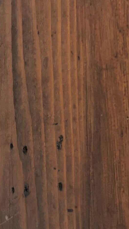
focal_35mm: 113
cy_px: 87
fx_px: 688
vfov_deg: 18.9
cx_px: 57
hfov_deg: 10.7
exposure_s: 1/50
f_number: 1.6
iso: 250
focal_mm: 5.56
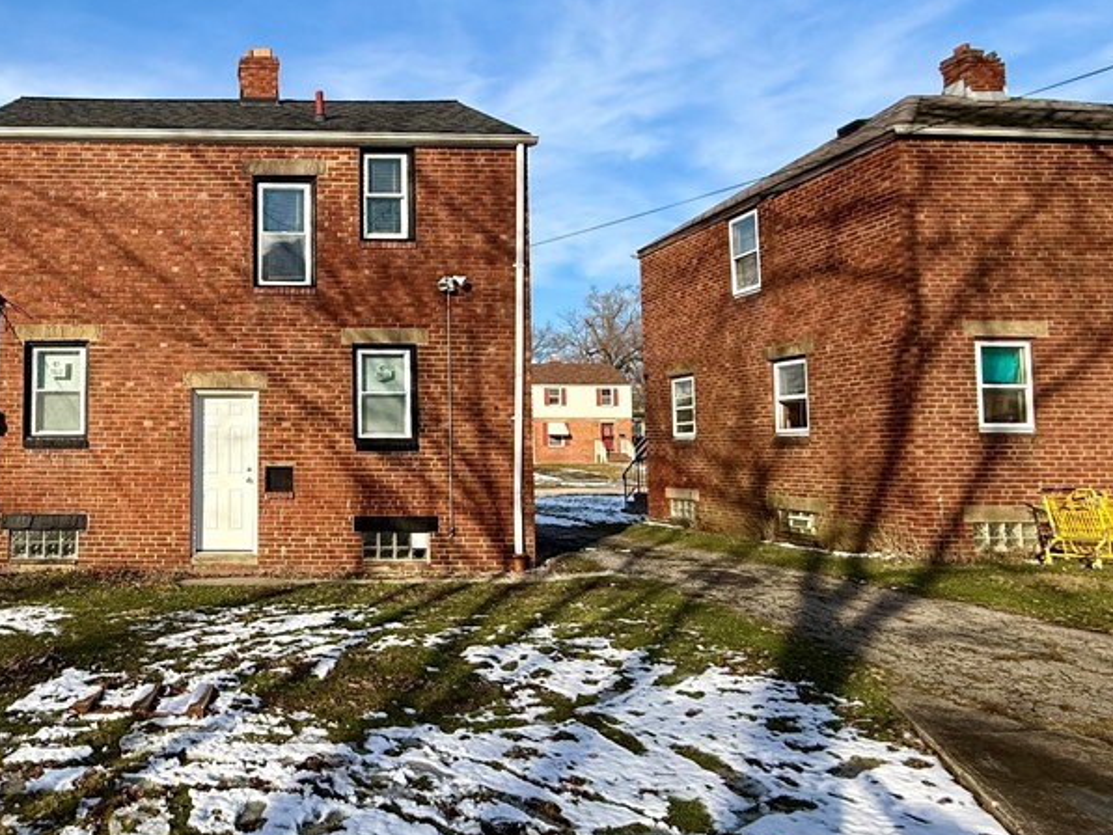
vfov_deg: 56.8
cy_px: 408
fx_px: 772
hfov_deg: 65.3
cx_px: 227
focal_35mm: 24
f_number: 2.2
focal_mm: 2.22
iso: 50
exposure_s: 1/1368
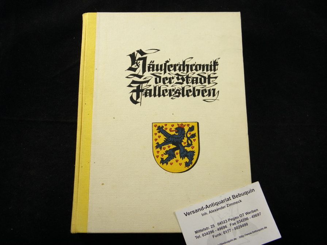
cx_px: 164
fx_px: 368
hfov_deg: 47.9
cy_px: 122
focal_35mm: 39
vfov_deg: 36.8
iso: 160
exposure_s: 1/40
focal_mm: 7.1
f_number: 3.8
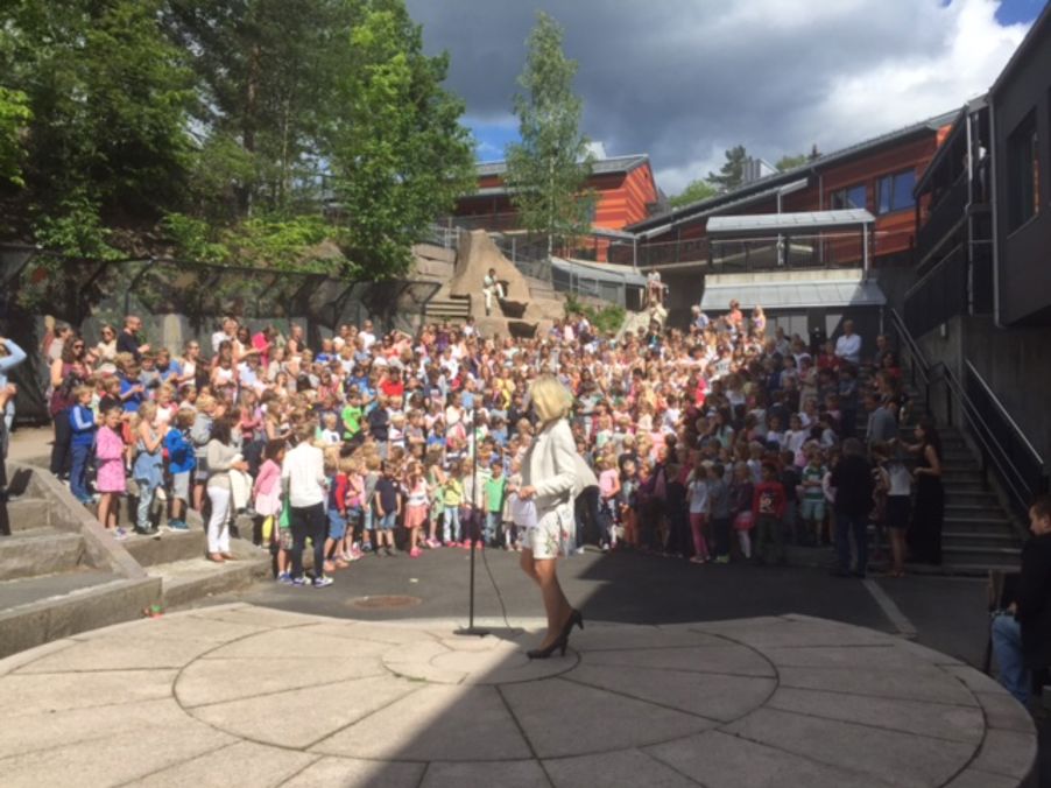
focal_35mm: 29
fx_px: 880
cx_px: 526
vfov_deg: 48.2
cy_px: 394
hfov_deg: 61.7
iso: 32
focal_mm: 4.15
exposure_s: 1/2198
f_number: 2.2
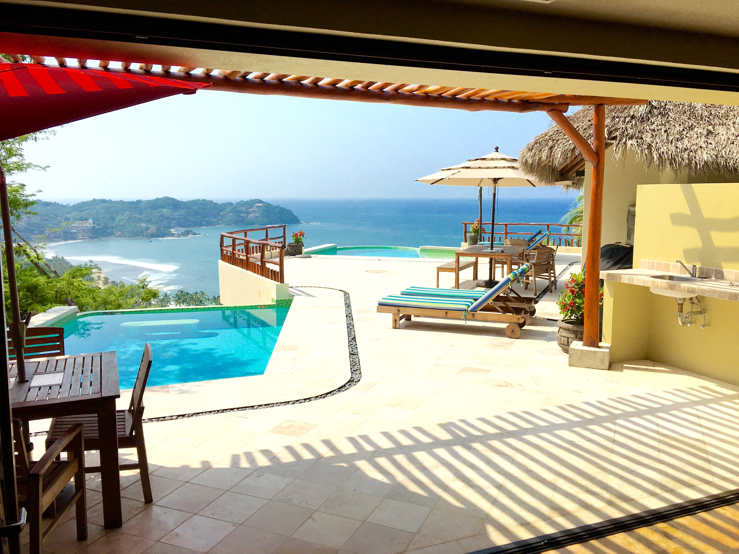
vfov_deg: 48.2
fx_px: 619
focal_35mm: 29
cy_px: 277
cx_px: 370
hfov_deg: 61.7
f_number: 2.2
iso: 25
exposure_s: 1/2747
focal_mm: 4.15
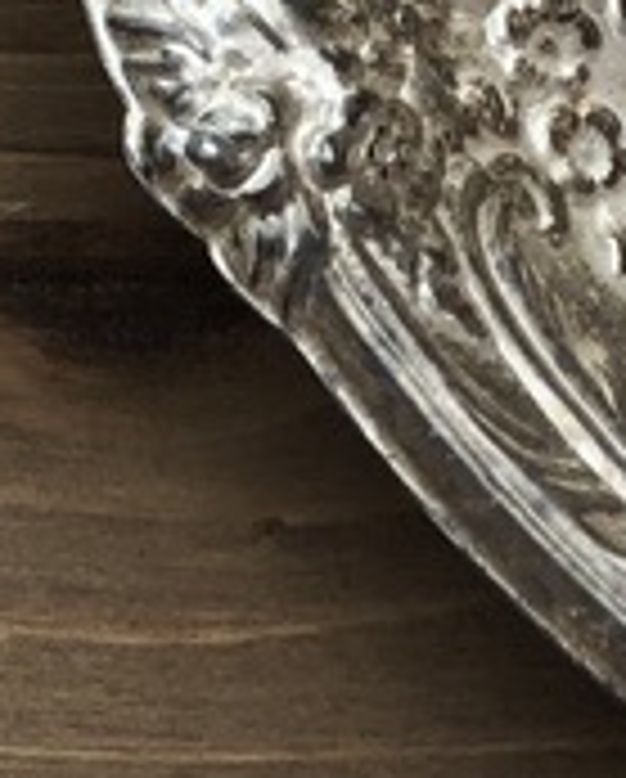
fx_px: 7599
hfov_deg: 4.6
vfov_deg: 5.8
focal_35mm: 329
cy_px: -279
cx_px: -1045
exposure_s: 1/206
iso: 20
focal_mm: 6.6
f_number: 2.8
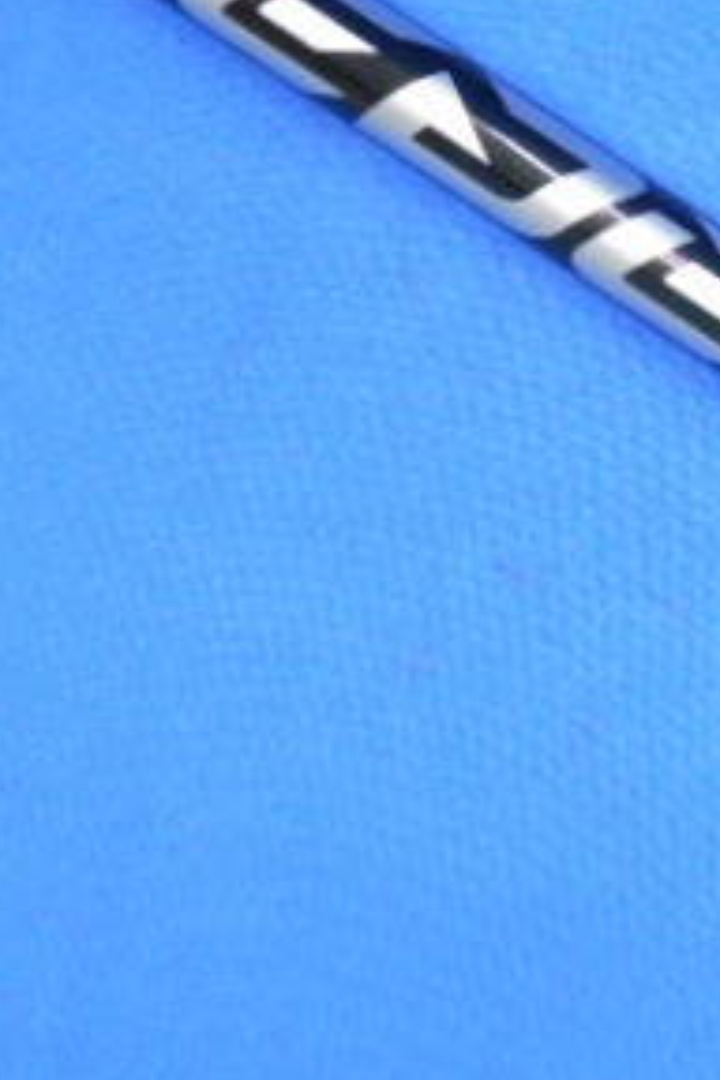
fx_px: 1800
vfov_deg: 33.3
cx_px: 990
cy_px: 431
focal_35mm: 60
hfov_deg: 20.3
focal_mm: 4.6
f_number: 3.2
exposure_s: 1/30
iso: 400
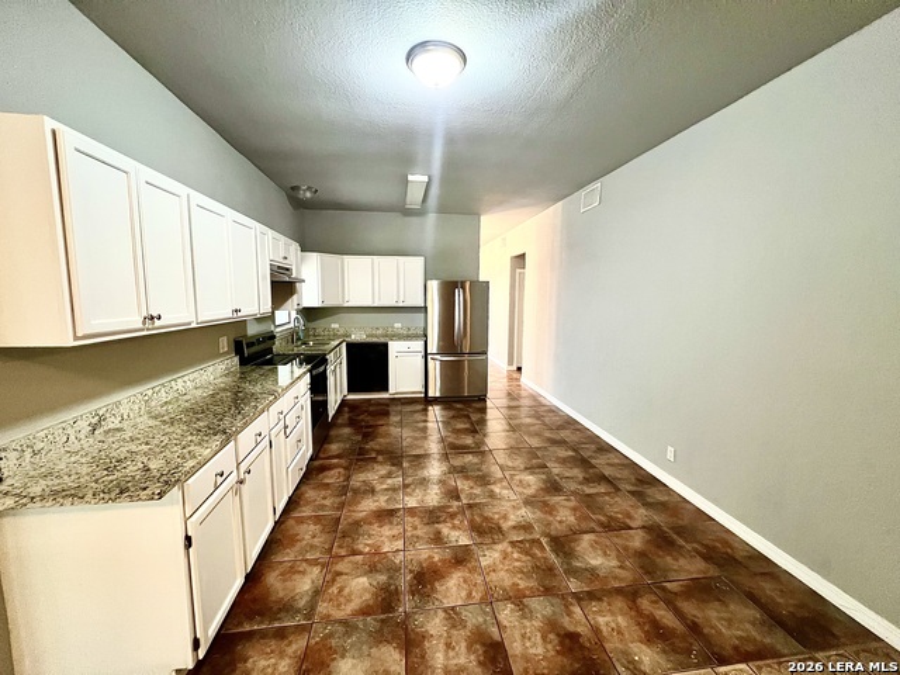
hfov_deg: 106.2
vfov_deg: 89.9
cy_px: 338
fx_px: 338
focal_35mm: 13
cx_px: 450
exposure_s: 1/60
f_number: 1.8
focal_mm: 1.57
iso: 800
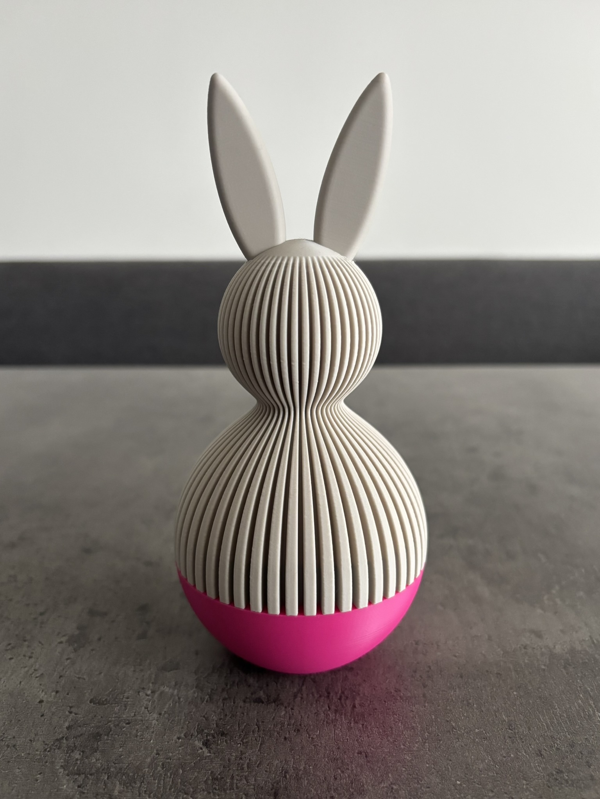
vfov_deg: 67.3
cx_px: 300
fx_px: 601
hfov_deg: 53.1
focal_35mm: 26
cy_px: 400
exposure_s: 1/60
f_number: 1.6
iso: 400
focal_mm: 5.96
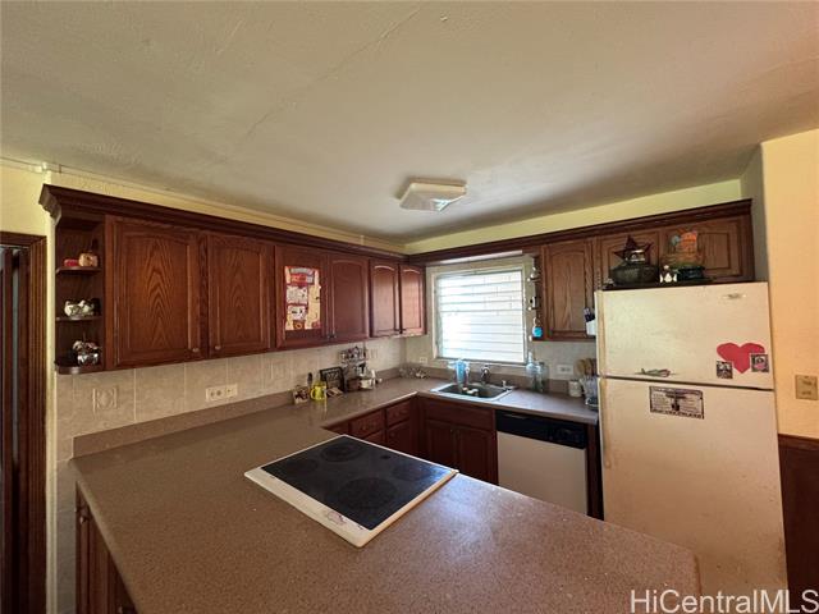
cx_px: 410
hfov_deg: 102.1
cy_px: 307
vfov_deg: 85.7
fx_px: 331
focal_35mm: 14
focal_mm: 2.22
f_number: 2.2
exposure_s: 1/60
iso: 500
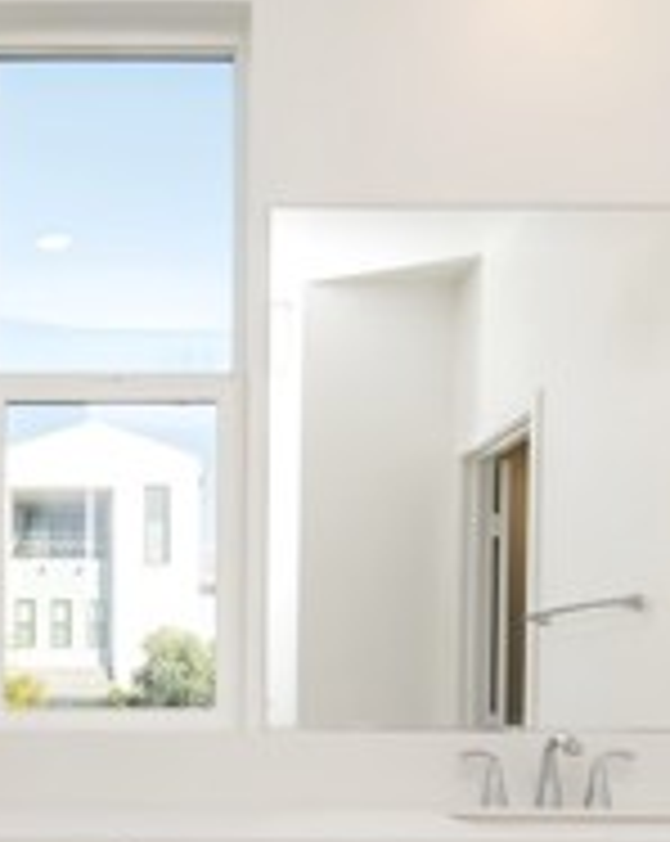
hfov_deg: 32.2
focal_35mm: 45
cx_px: 108
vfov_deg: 39.1
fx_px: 1118
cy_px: 707
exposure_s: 1/125
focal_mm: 14
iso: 160
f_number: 5.6
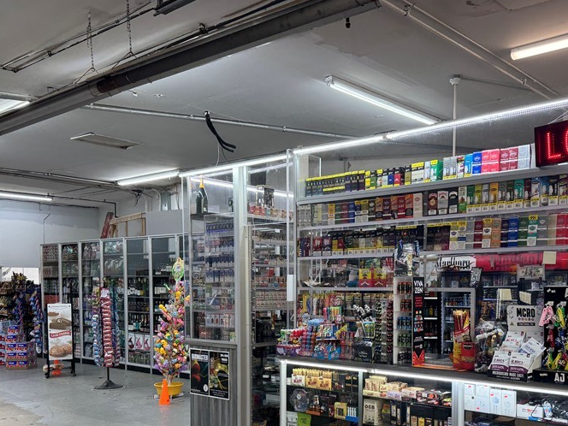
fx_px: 607
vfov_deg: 37.8
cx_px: 352
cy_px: 316
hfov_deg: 49.7
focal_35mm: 37
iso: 100
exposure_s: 1/152
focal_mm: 6.76
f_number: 1.78
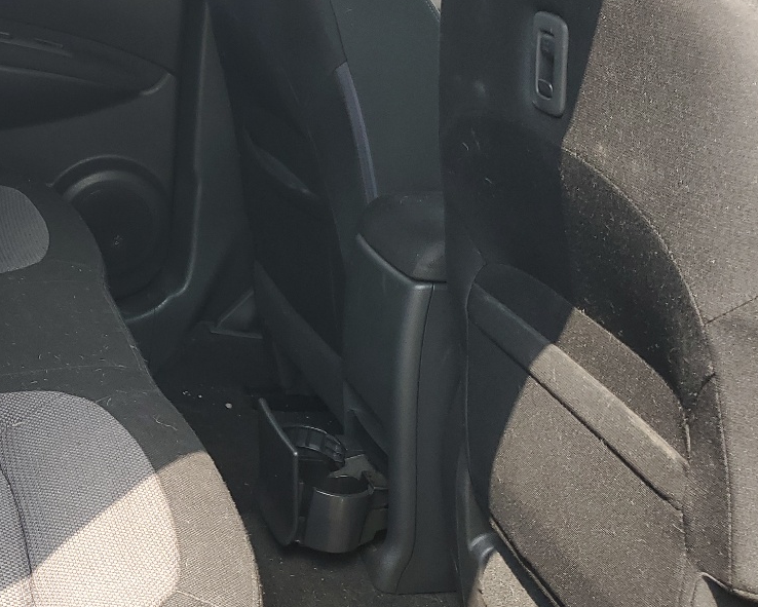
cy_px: 207
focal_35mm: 55
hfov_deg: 31.5
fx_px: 1234
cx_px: -4
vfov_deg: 27.5
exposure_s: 1/217
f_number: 1.5
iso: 50
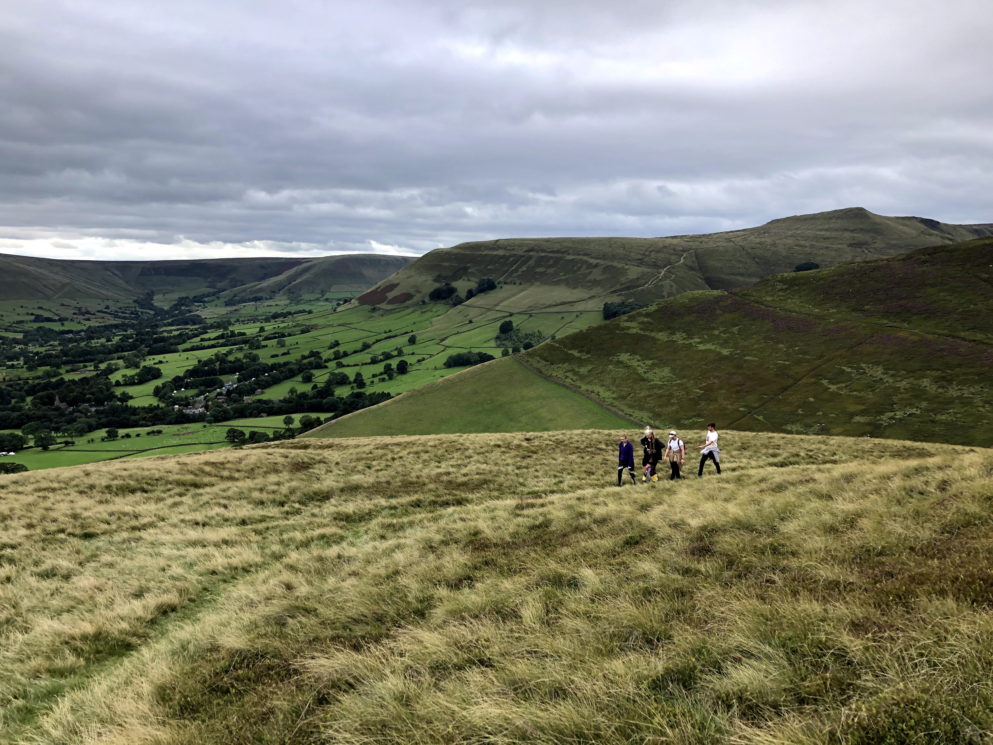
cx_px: 496
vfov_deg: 49.7
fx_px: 803
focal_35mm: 28
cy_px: 372
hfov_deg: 63.4
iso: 20
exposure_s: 1/727
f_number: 1.8
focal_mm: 3.99
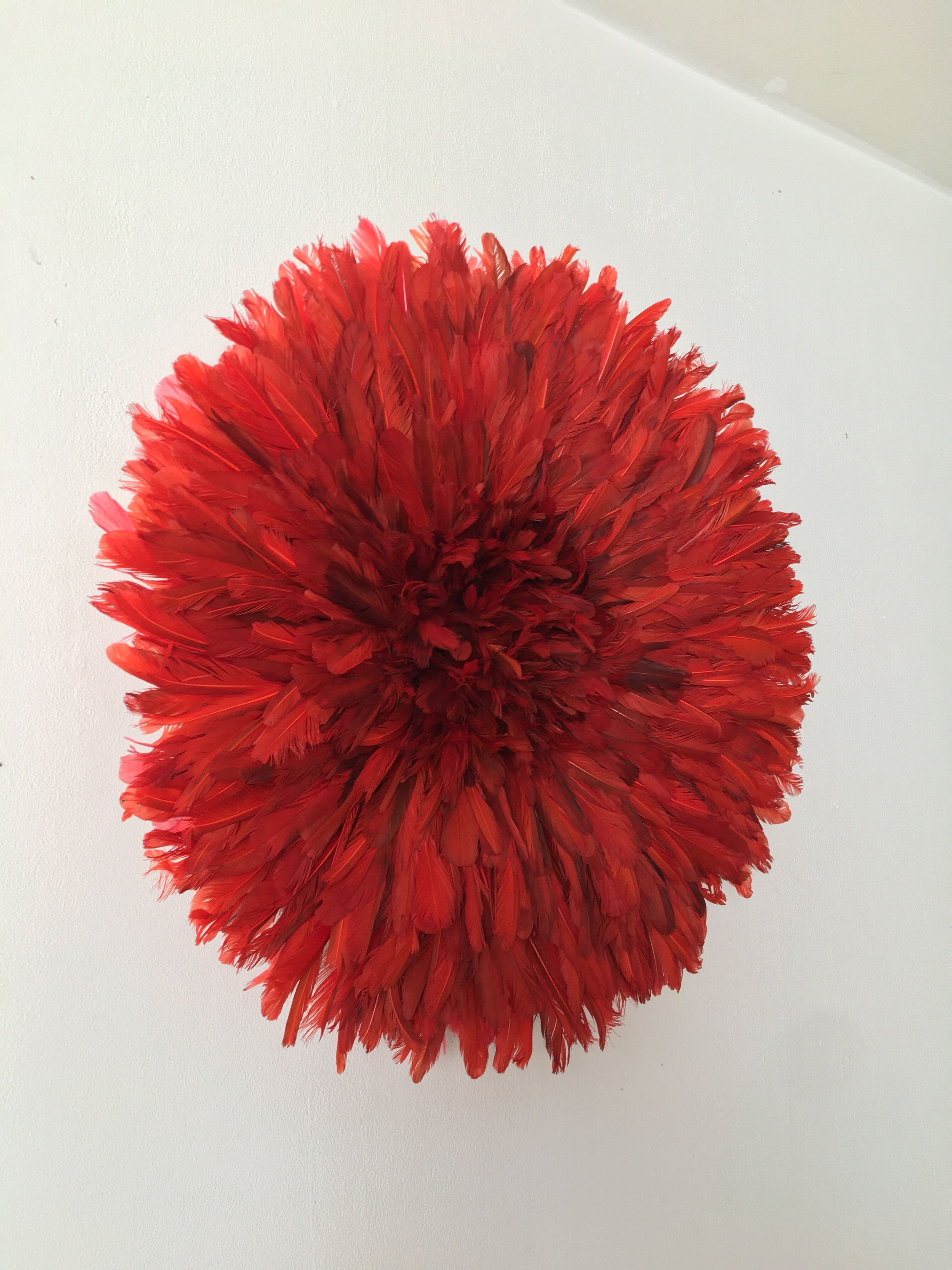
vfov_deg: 61.7
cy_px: 635
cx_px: 476
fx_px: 1063
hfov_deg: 48.2
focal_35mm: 29
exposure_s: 1/33
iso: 25
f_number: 2.2
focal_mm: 4.15
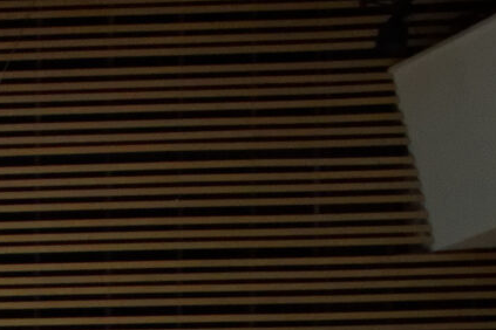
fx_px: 3499
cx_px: -877
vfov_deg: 5.1
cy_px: 971
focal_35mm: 254
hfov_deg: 7.4
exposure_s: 1/60
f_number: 3.5
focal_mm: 28
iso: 1250
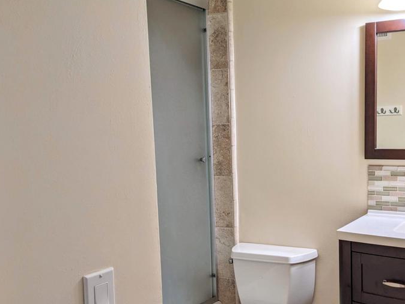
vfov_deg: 35.1
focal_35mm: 41
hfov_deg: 44.6
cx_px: 293
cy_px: 169
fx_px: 480
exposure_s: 1/120
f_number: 1.73
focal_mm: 4.38
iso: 60
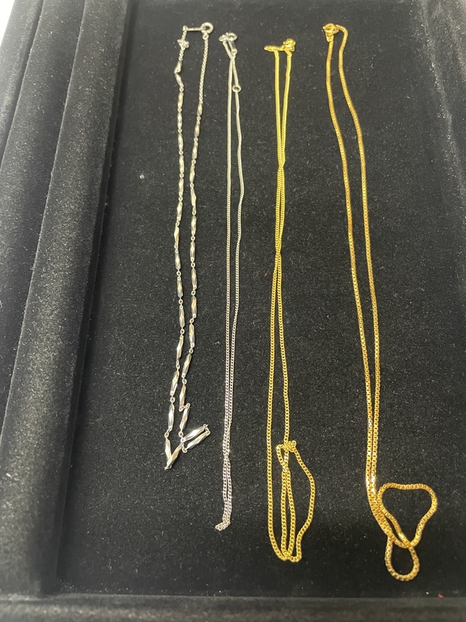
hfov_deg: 53.1
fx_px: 467
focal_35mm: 26
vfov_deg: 67.3
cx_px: 233
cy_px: 311
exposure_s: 1/33
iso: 500
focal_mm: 4.2
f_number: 1.6
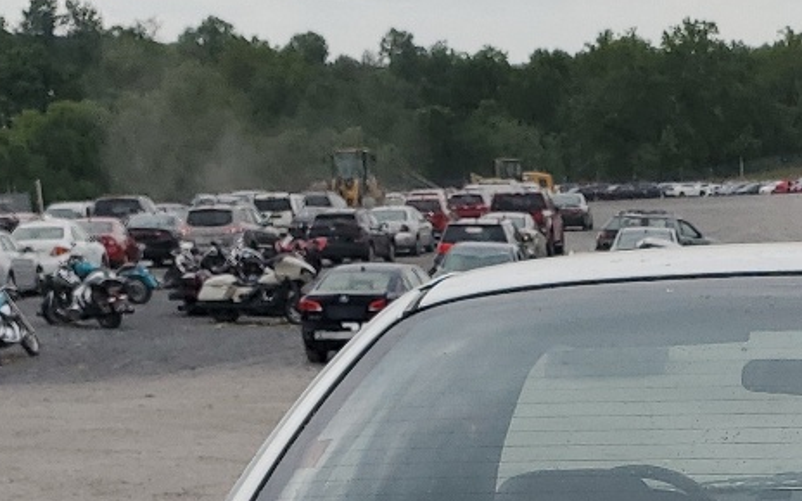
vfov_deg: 12.3
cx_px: 804
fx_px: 2076
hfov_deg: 21.1
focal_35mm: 95
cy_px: 986
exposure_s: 1/3333
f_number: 1.5
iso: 50
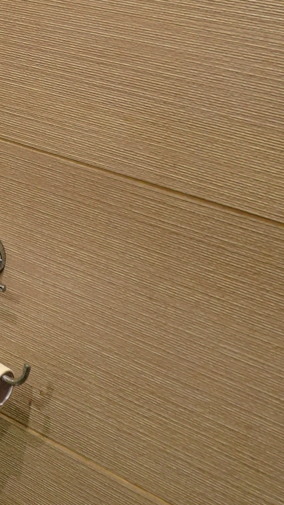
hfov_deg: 14.4
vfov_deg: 25.4
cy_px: -132
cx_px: -241
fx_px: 977
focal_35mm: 73
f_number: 4
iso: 1250
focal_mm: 20
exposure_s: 1/15
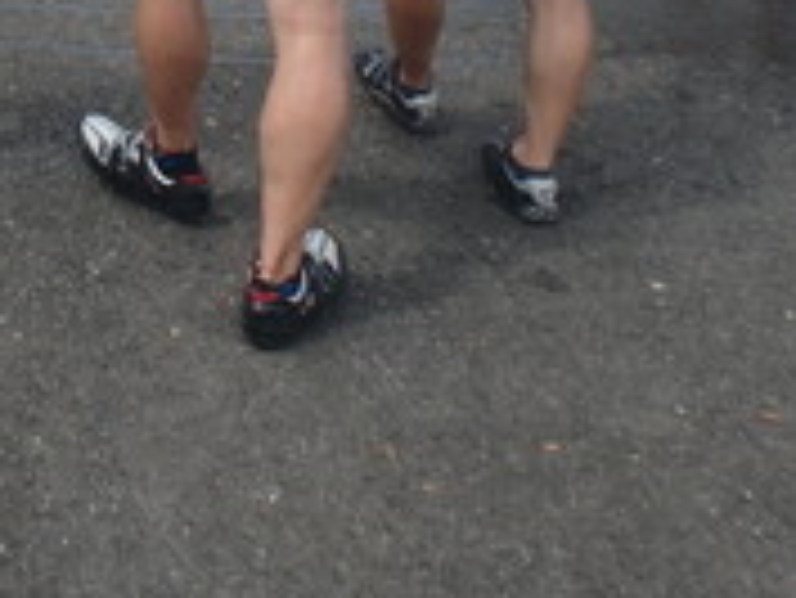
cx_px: -297
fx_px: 1749
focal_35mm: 76
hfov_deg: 22.4
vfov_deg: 17.1
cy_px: -355
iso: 125
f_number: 3.5
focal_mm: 3.7
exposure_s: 1/1000
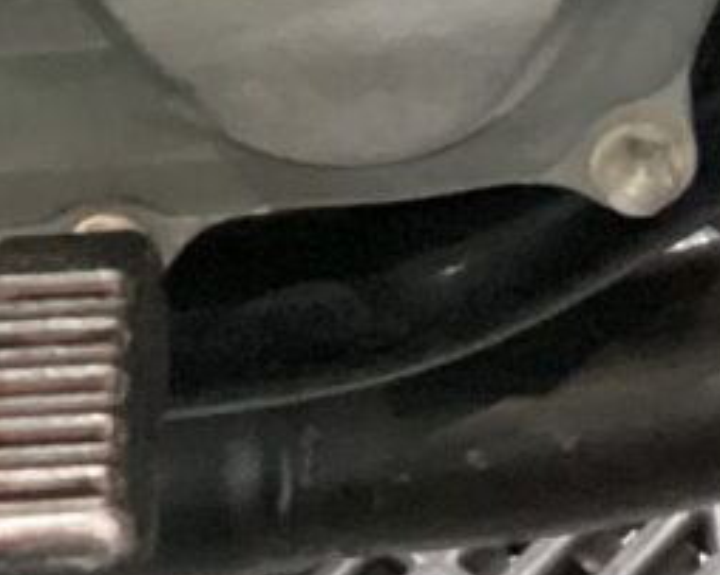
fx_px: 4878
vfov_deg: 6.0
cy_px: -1422
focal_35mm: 229
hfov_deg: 8.4
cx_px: 309
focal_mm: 3.3
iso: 400
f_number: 2.4
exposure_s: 1/30
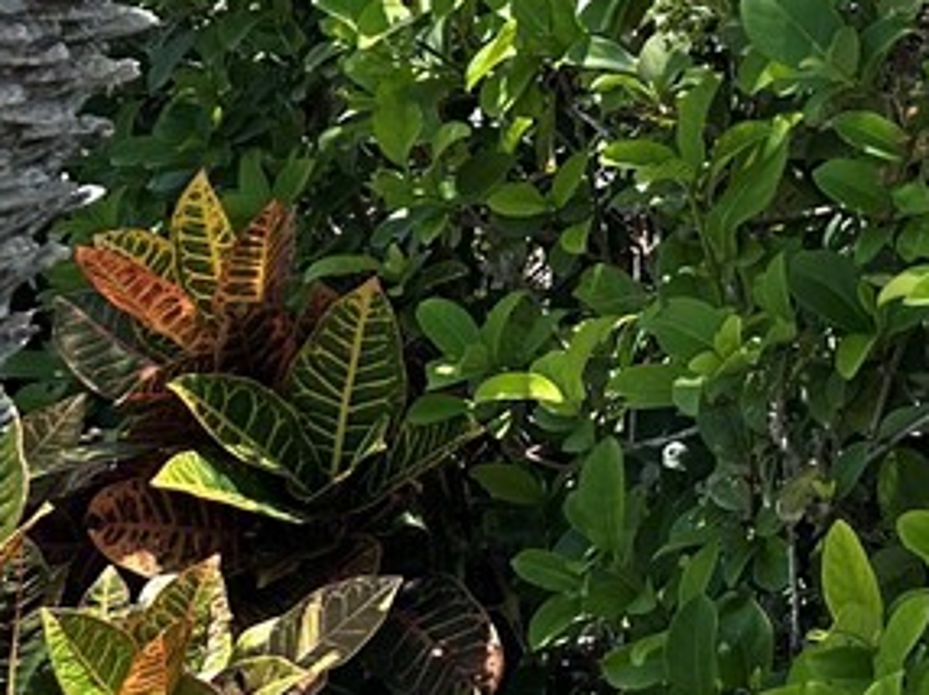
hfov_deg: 18.3
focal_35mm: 86
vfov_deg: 15.9
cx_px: 1634
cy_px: -309
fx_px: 2306
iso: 80
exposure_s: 1/2882
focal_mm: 6.86
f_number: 1.78
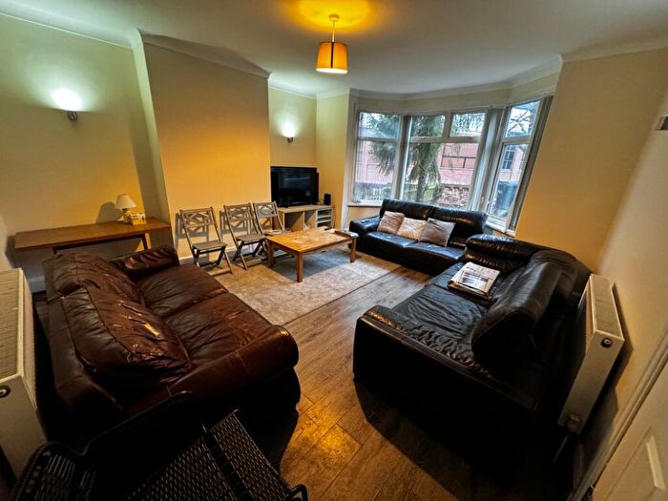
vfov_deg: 85.7
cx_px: 334
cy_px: 250
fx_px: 270
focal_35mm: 14
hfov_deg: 102.1
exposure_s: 1/50
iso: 400
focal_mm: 2.22
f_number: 2.2
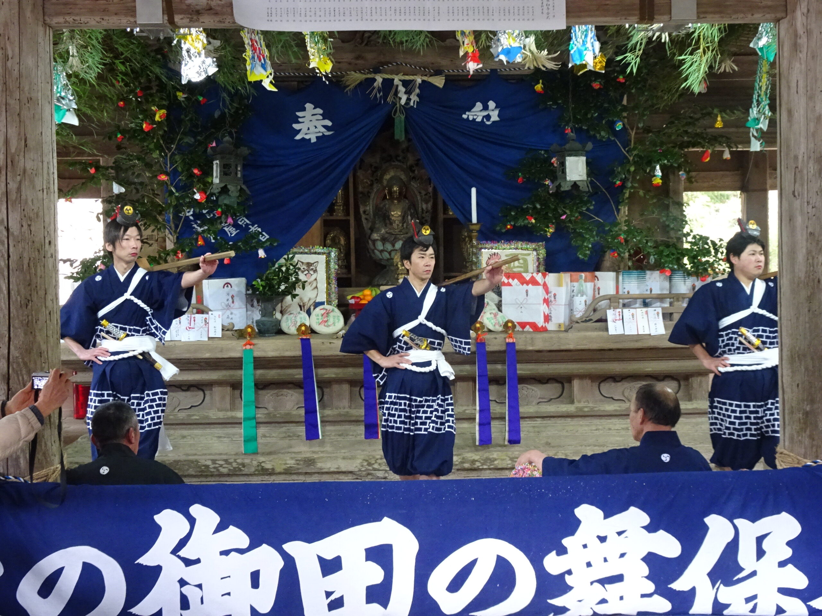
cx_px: 411
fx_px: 1140
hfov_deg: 39.7
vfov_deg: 30.3
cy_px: 308
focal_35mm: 48
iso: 800
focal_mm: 8.18
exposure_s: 1/20
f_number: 4.5
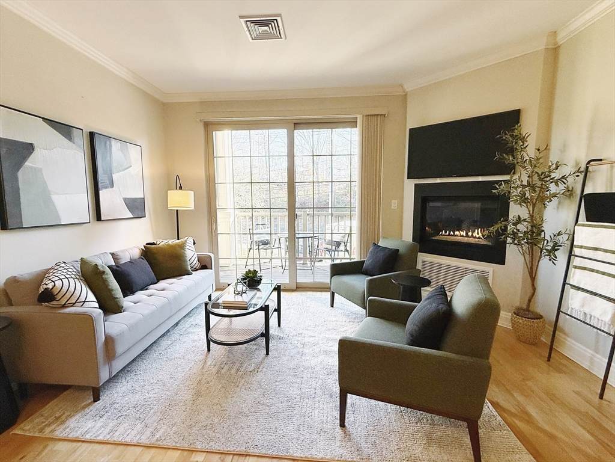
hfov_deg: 102.1
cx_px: 308
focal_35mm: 14
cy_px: 231
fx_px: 249
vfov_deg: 85.7
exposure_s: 1/120
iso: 125
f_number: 2.2
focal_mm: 2.22
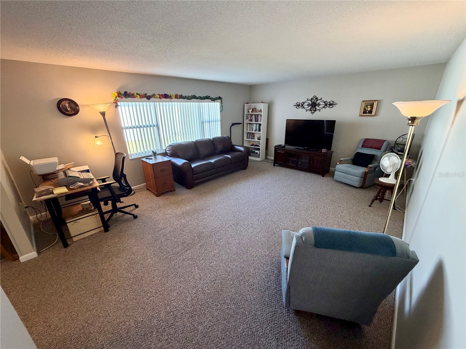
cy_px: 174
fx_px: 188
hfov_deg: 102.1
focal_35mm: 14
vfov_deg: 85.7
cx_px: 233
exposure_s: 1/120
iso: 320
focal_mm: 2.22
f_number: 2.2
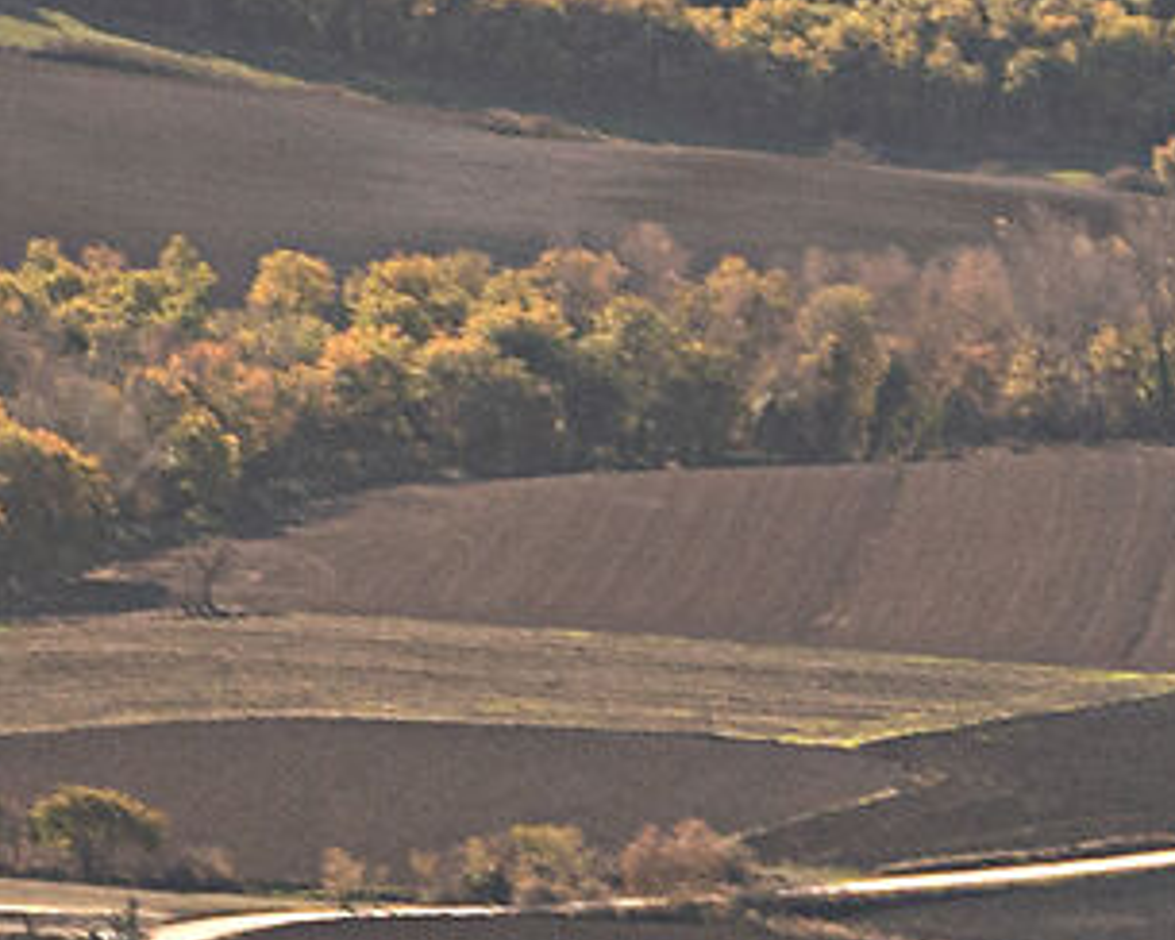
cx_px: -3302
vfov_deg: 2.4
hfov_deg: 2.9
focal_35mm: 643
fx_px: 22361
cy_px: 1125
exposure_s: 1/80
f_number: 8
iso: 100
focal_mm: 58
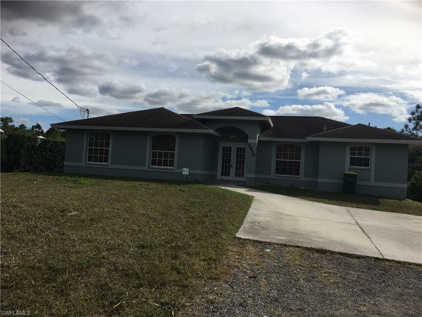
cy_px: 158
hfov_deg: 61.7
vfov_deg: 48.2
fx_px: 354
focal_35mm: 29
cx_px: 211
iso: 25
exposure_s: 1/2079
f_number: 2.2
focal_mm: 4.15
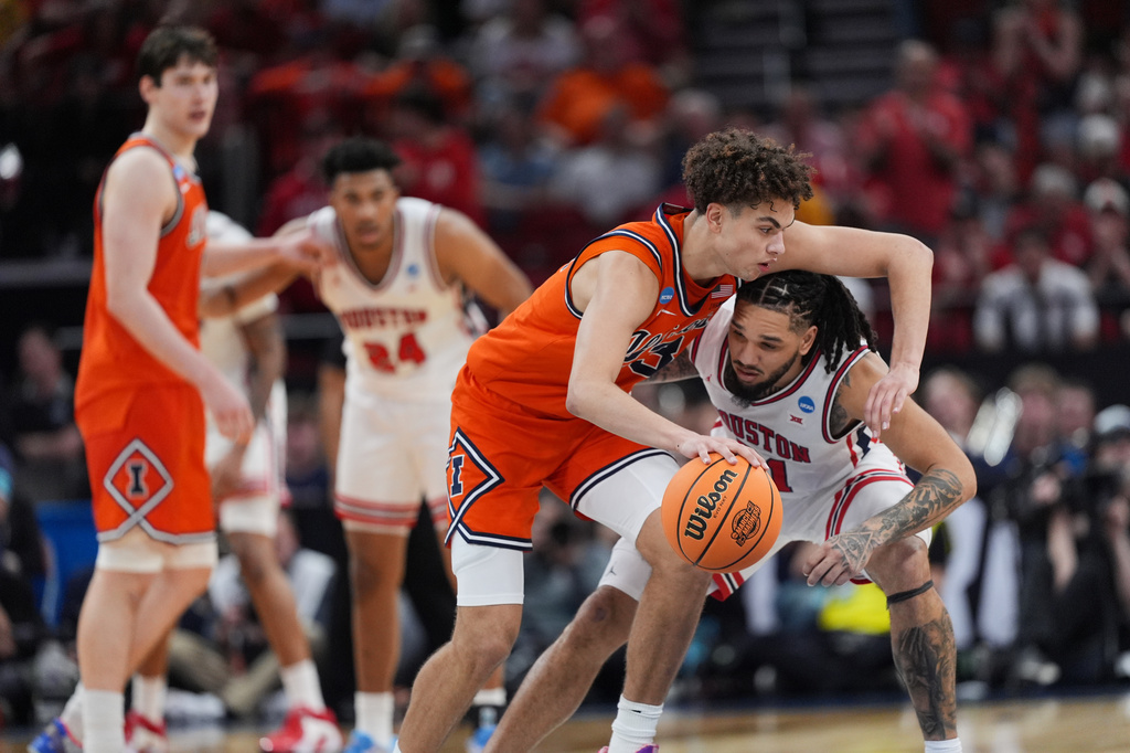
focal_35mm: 300
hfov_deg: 6.9
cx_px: 565
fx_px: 9413
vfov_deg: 4.6
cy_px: 376
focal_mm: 300
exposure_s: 1/1600
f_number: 2.8
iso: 2500
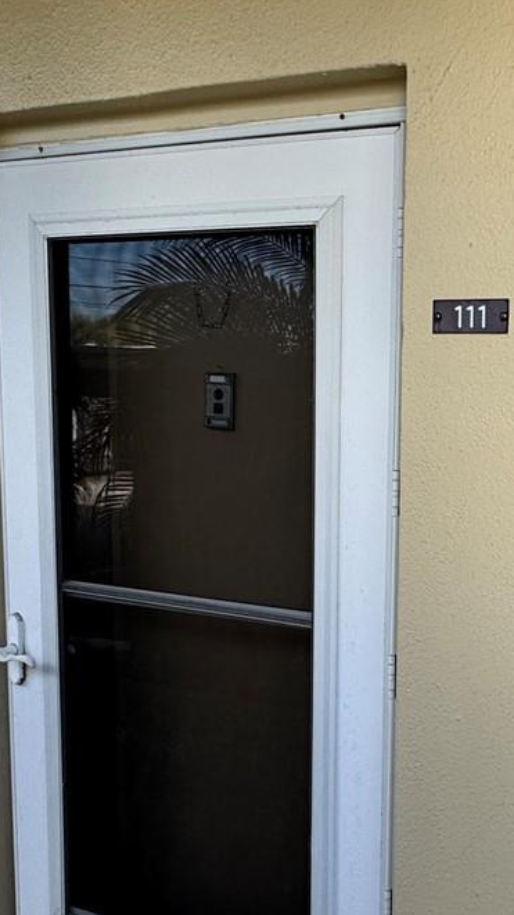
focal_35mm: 37
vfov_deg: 53.9
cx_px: 503
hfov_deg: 30.0
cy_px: 506
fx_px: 897
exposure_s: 1/313
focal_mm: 2.22
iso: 40
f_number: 2.2
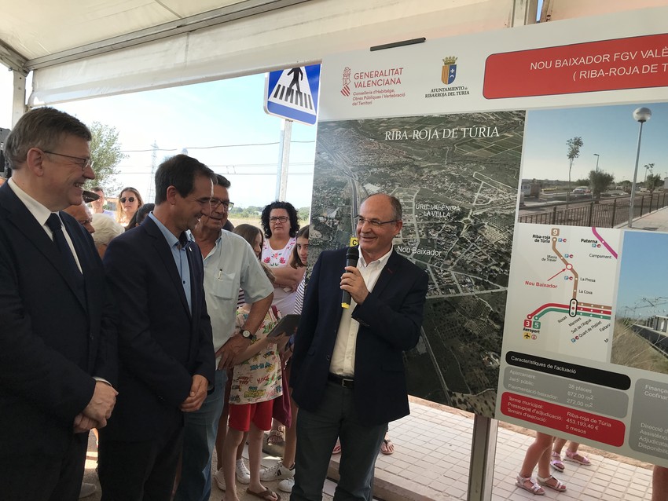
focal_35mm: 28
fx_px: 540
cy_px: 250
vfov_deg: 49.8
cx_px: 334
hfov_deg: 63.4
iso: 20
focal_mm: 3.99
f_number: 1.8
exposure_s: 1/760
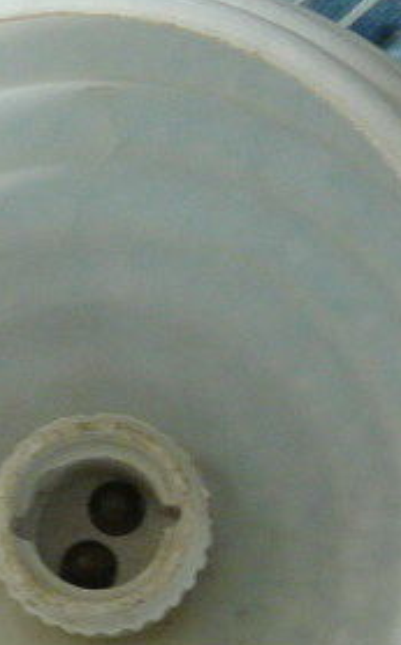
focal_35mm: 110
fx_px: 1929
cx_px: 35
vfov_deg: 18.8
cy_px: 490
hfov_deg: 11.8
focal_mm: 4.6
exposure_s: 1/30
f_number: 2.8
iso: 200
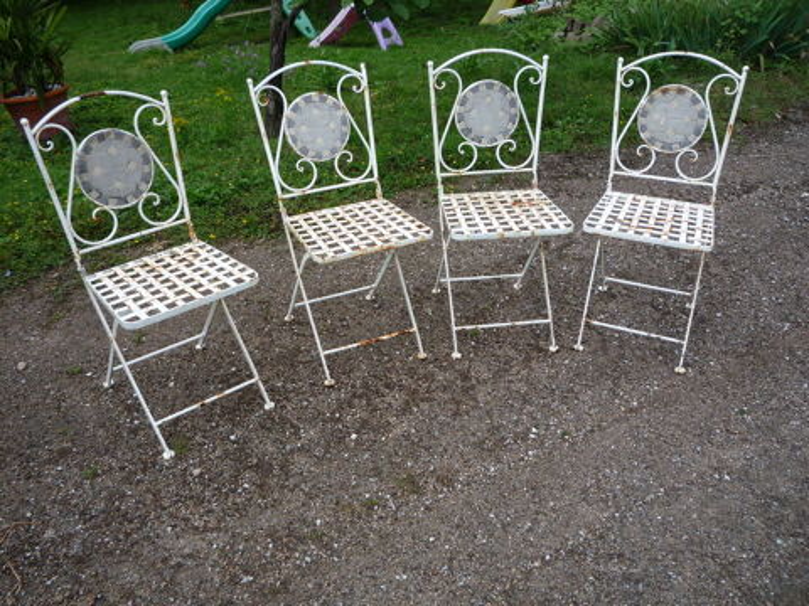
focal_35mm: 30
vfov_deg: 46.8
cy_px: 303
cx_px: 404
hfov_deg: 60.0
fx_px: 701
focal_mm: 5.2
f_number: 4
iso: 100
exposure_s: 1/320
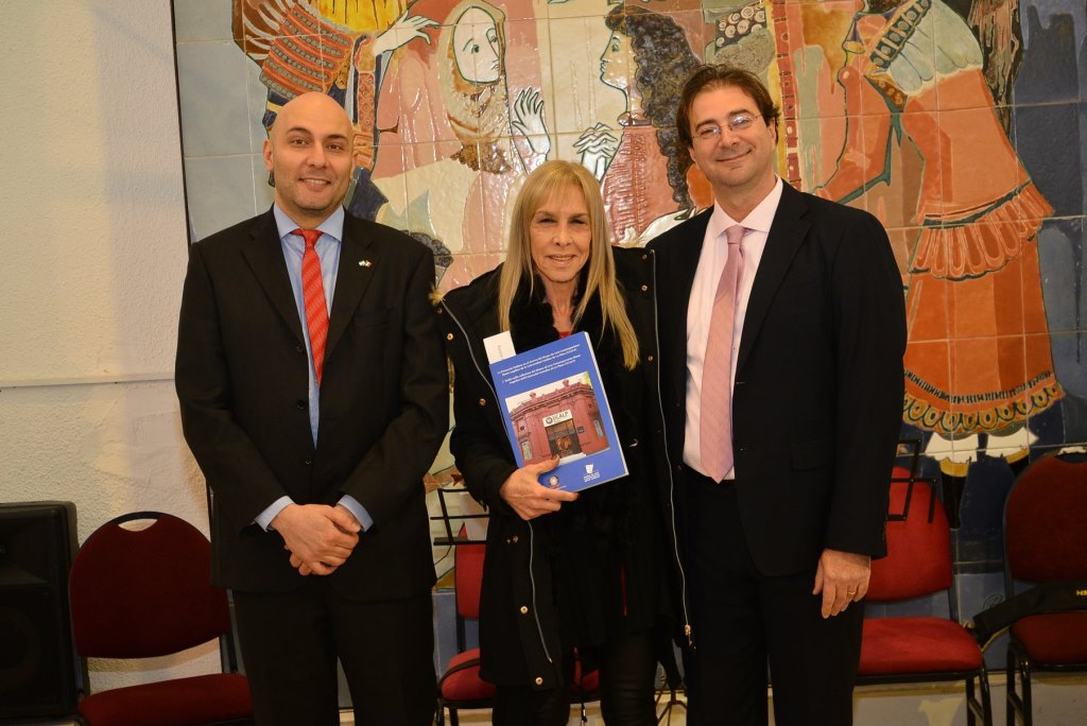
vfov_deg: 21.9
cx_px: 544
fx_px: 1873
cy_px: 363
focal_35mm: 62
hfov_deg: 32.4
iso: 1600
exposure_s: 1/60
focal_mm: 62
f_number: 6.3
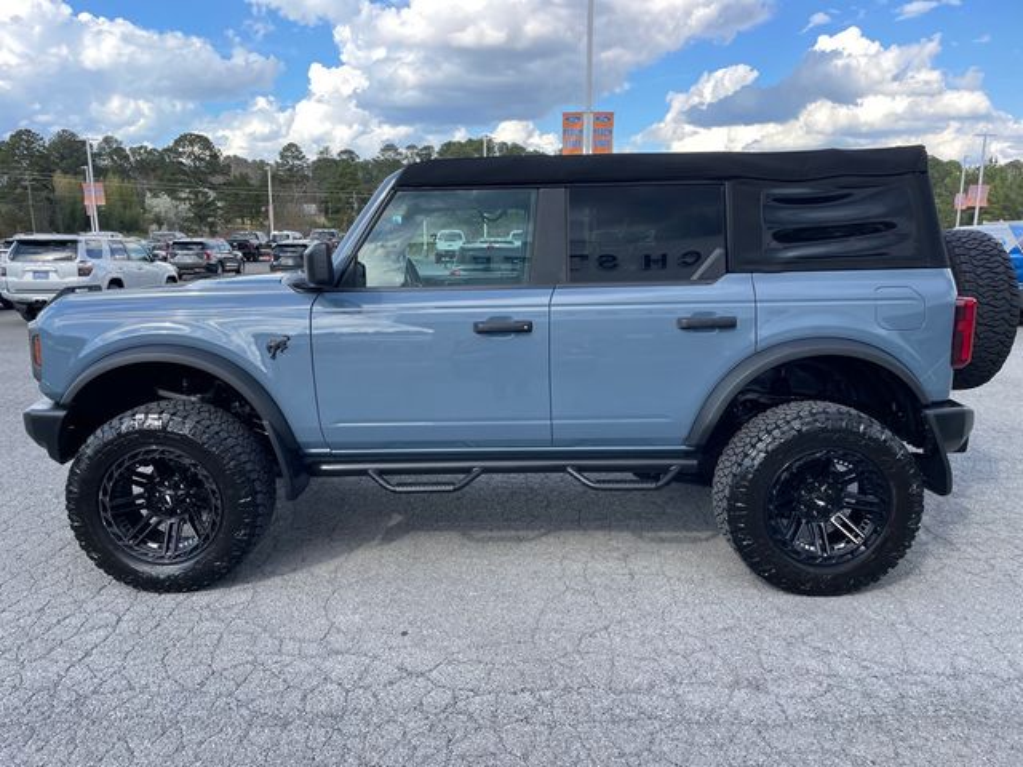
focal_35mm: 26
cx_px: 512
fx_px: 768
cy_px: 384
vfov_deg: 53.1
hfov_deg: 67.3
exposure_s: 1/749
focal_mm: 4.2
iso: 32
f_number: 1.6
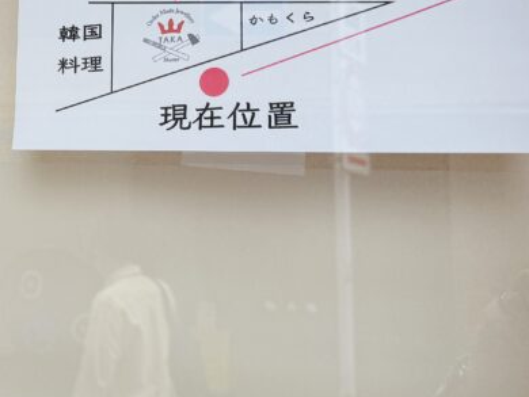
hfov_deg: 28.3
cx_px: -33
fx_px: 963
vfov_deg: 22.6
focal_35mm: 63
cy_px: 19
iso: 80
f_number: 1.78
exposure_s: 1/524
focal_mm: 6.76
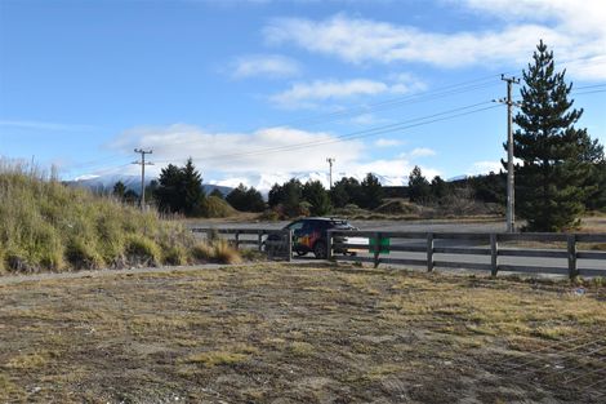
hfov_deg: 53.1
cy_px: 202
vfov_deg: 36.8
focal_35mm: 36
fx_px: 606
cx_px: 303
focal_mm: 24
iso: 100
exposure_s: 1/200
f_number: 10
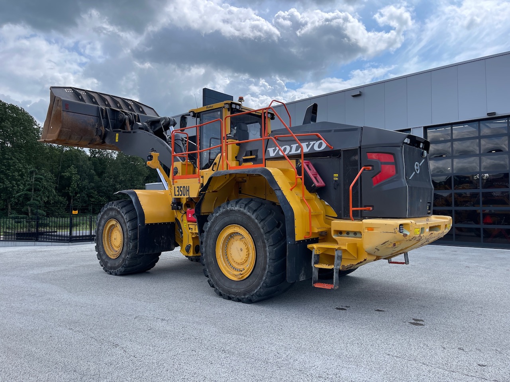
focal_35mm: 26
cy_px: 191
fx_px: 383
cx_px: 255
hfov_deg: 67.3
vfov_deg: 53.1
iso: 32
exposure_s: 1/3003
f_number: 1.6
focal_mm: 5.1
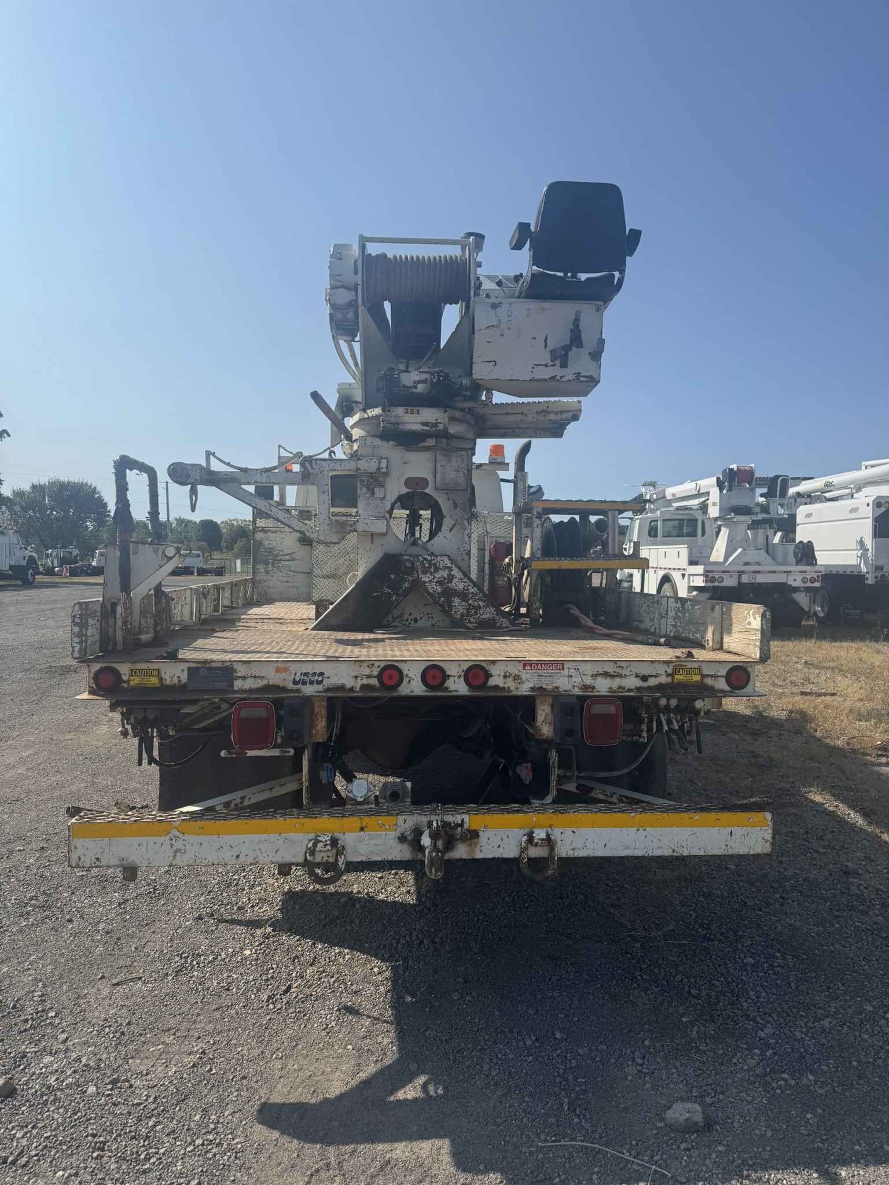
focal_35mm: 24
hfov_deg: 56.8
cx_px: 444
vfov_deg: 71.6
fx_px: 822
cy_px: 592
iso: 80
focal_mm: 6.76
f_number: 1.78
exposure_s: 1/5814
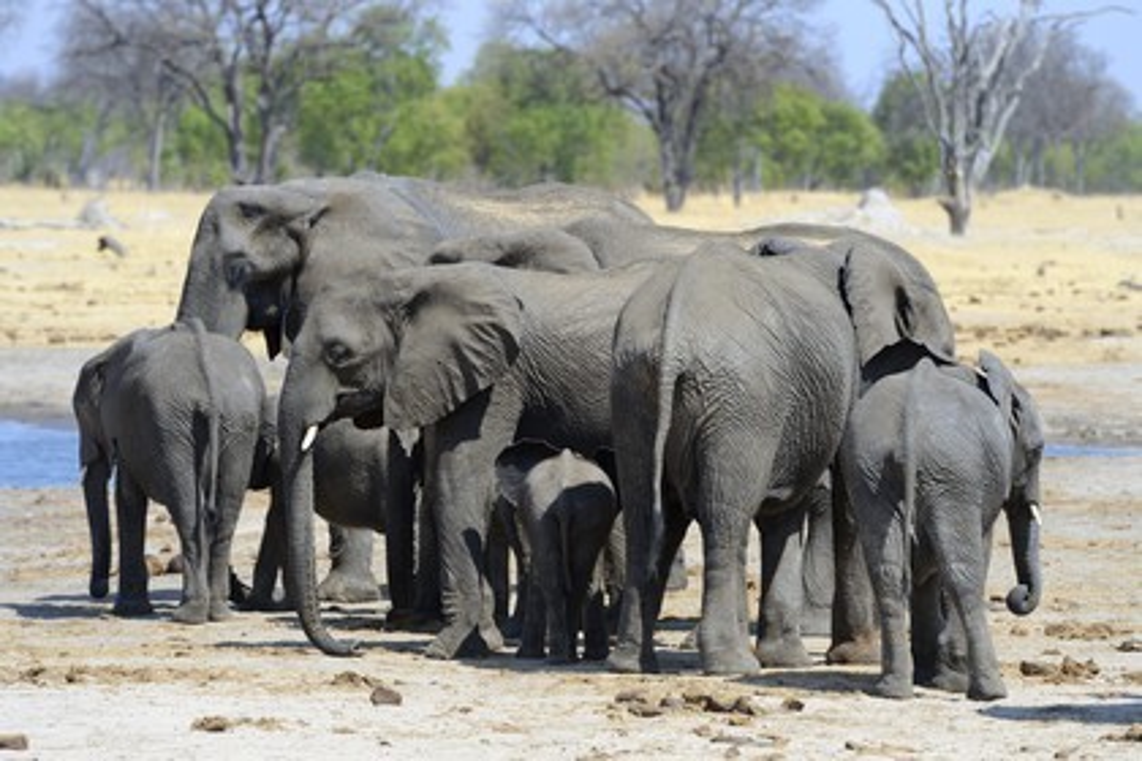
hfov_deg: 7.4
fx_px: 8882
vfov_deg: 4.9
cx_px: 571
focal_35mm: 280
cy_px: 380
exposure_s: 1/800
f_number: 7.1
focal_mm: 280
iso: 400
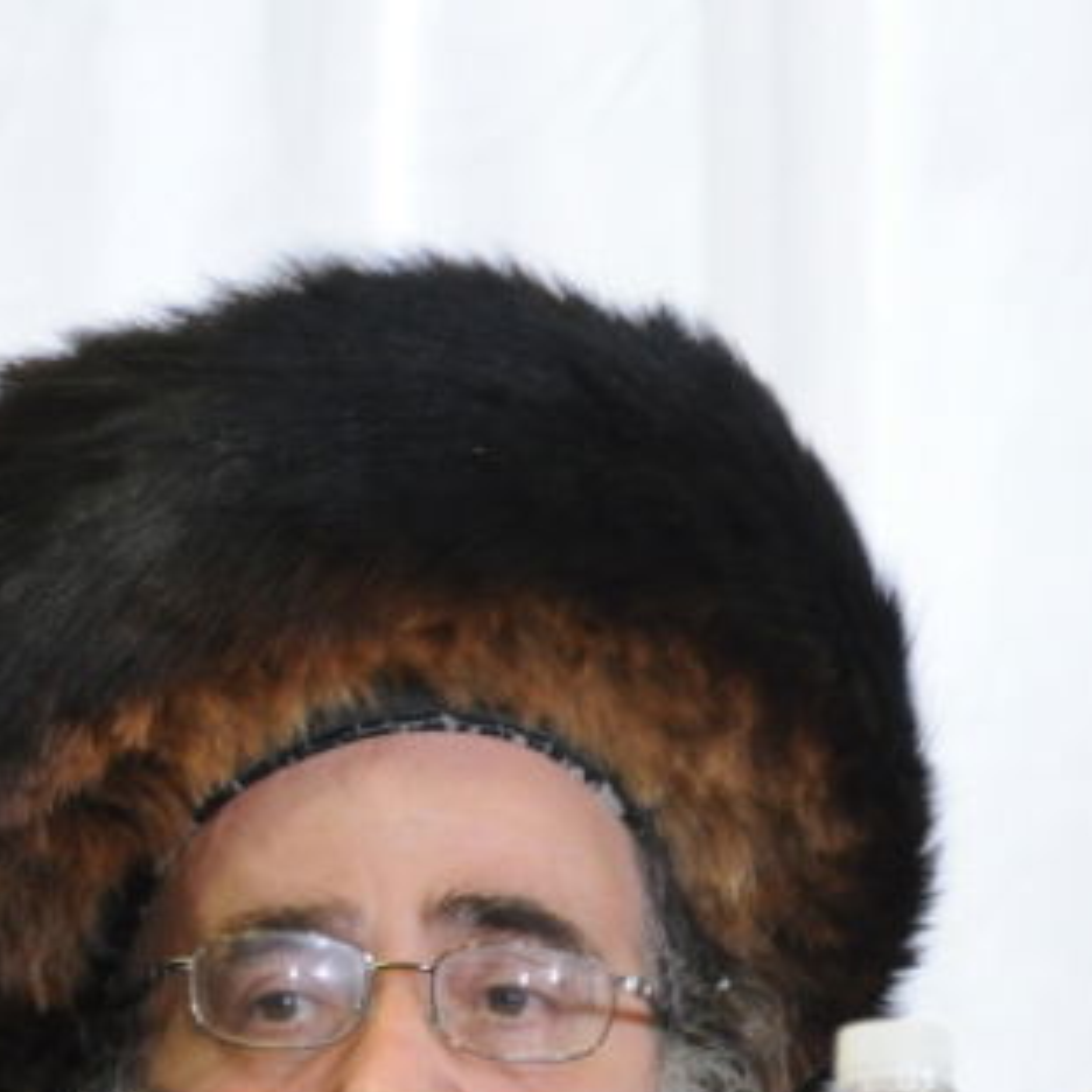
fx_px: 26875
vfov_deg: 2.3
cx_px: -312
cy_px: 1186
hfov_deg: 2.3
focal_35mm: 753
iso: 1000
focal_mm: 180
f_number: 5
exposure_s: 1/100
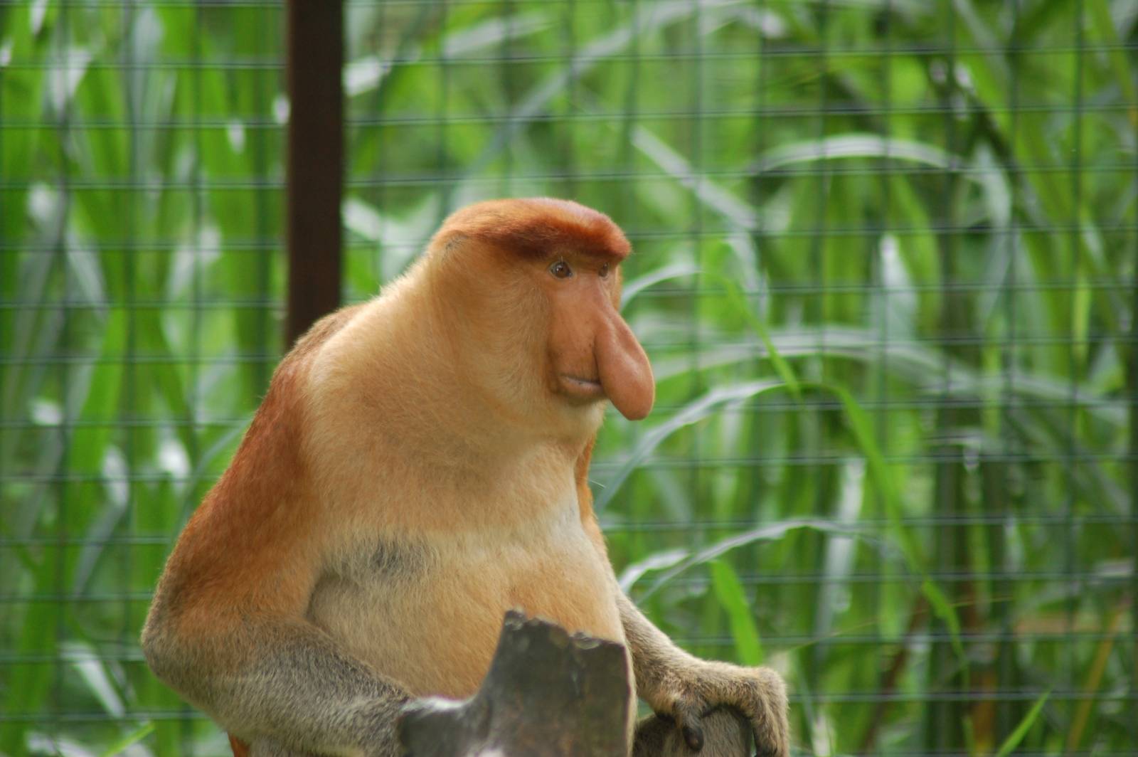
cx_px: 569
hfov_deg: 5.5
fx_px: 11844
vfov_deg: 3.7
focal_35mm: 375
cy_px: 378
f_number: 5.3
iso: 400
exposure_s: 1/200
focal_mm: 250
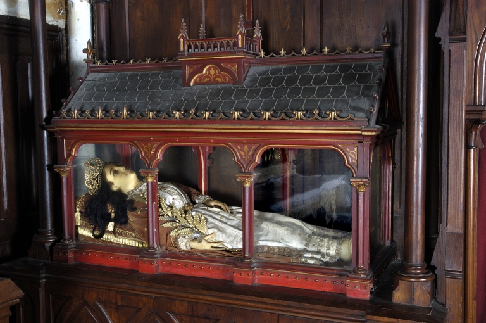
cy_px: 162
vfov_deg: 29.8
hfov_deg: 43.7
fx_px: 607
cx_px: 243
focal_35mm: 45
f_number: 16
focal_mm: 30
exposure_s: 1/40
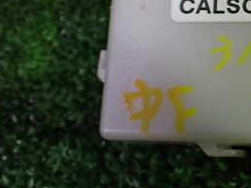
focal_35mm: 72
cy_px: 42
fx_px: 523
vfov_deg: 20.3
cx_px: 274
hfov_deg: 25.1
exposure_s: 1/125
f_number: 2.3
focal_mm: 5.4
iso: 500
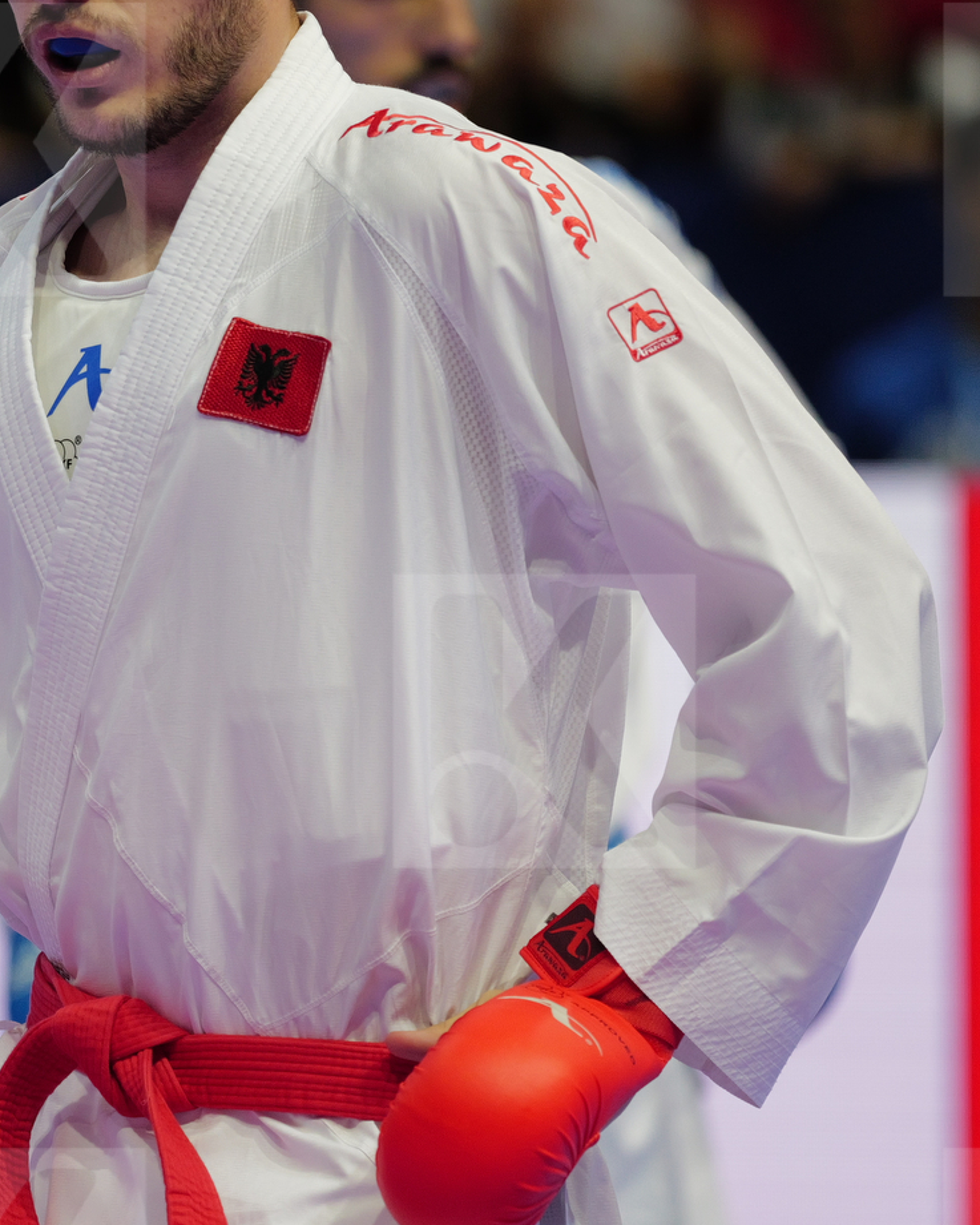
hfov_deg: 3.5
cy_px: 722
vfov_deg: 4.3
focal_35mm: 445
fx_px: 16131
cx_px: -5
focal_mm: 175
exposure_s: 1/1000
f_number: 2.8
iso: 1250
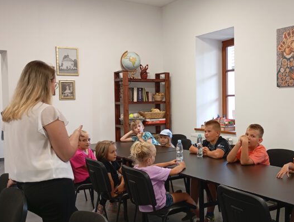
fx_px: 349
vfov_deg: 35.2
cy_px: 114
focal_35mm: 41
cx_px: 201
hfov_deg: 44.9
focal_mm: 4.27
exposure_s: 1/33.3
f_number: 1.8
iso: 489
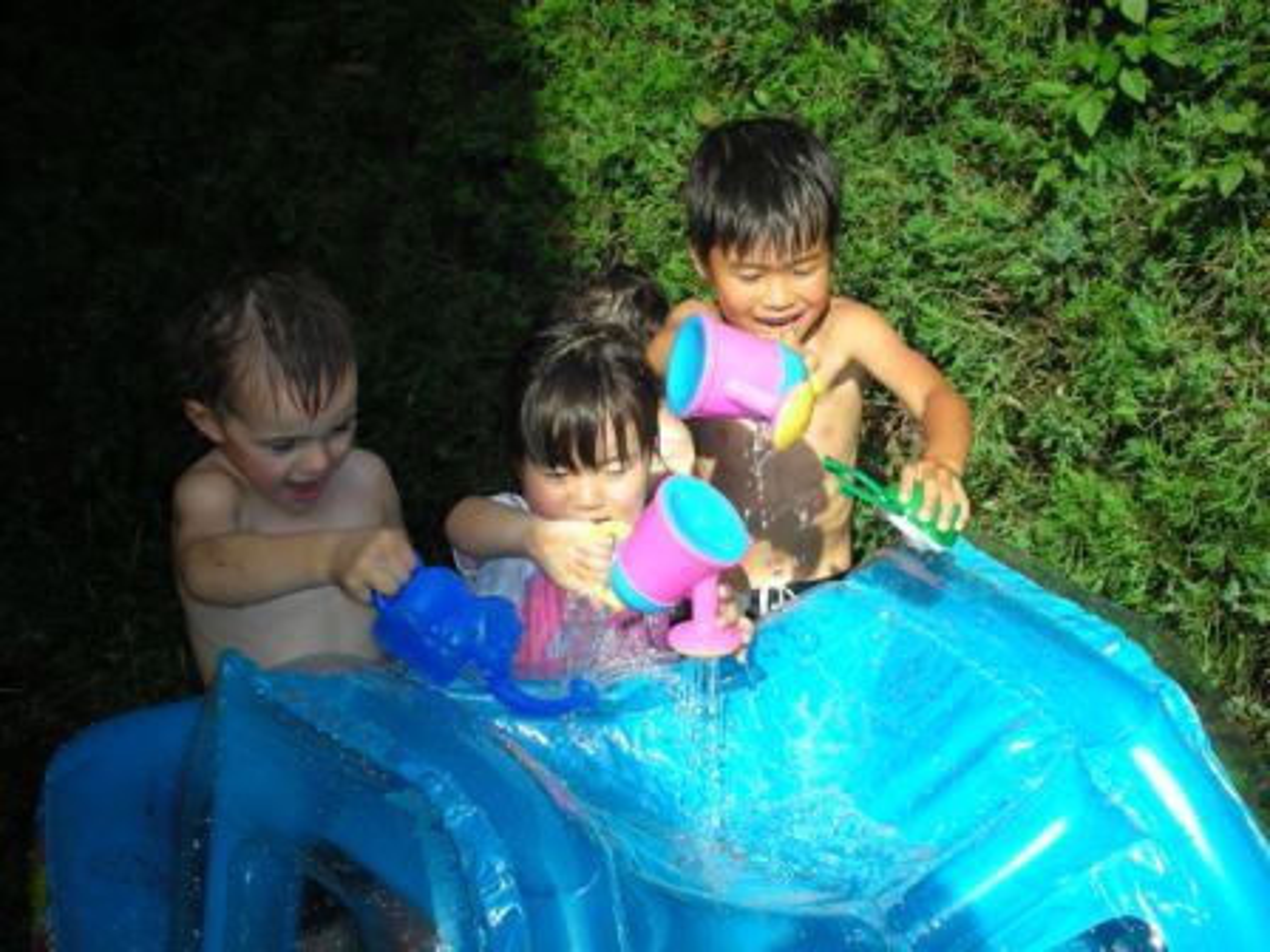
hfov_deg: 36.2
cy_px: 476
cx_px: 635
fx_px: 1944
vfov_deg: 27.5
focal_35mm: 53
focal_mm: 8.8
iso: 50
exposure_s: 1/246
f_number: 3.7
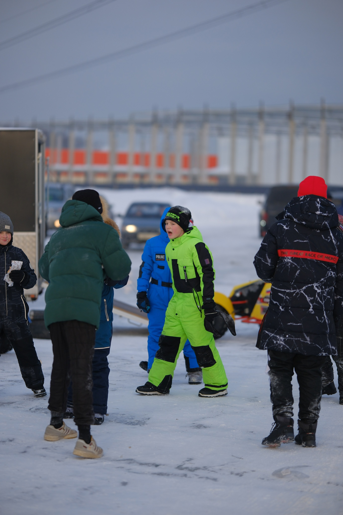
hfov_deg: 12.1
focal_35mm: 113
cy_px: 258
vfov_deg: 18.1
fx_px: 1615
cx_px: 172
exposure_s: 1/5800
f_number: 1.2
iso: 160
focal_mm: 75
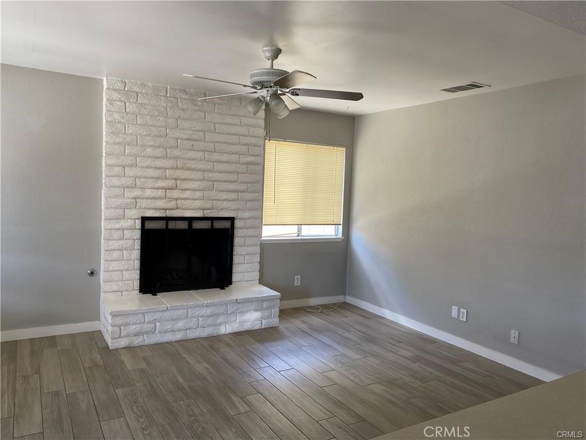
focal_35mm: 26
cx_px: 293
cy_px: 220
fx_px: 440
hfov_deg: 67.3
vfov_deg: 53.1
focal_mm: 4.25
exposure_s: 1/121
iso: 100
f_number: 1.8
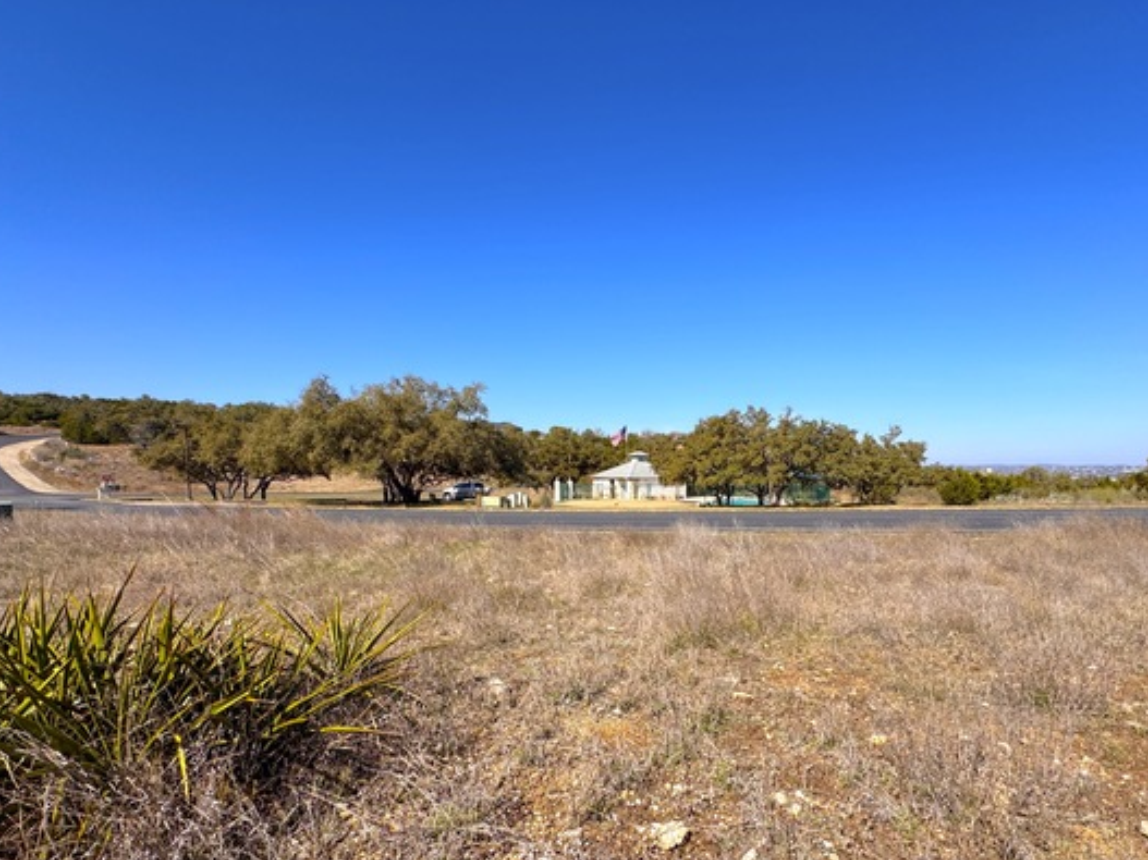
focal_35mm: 17
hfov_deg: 91.0
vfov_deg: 73.9
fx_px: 564
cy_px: 518
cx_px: 595
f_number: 2.2
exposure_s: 1/2083
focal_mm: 2.22
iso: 50
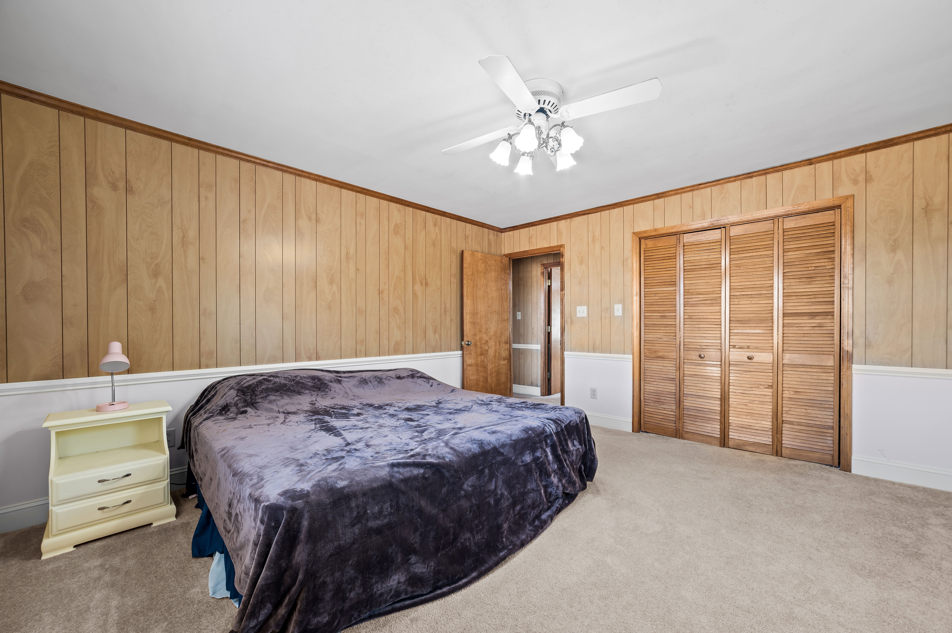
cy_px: 316
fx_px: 370
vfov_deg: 81.1
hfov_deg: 104.3
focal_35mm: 14
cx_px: 476
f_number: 8
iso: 250
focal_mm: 14
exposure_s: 1/1.25
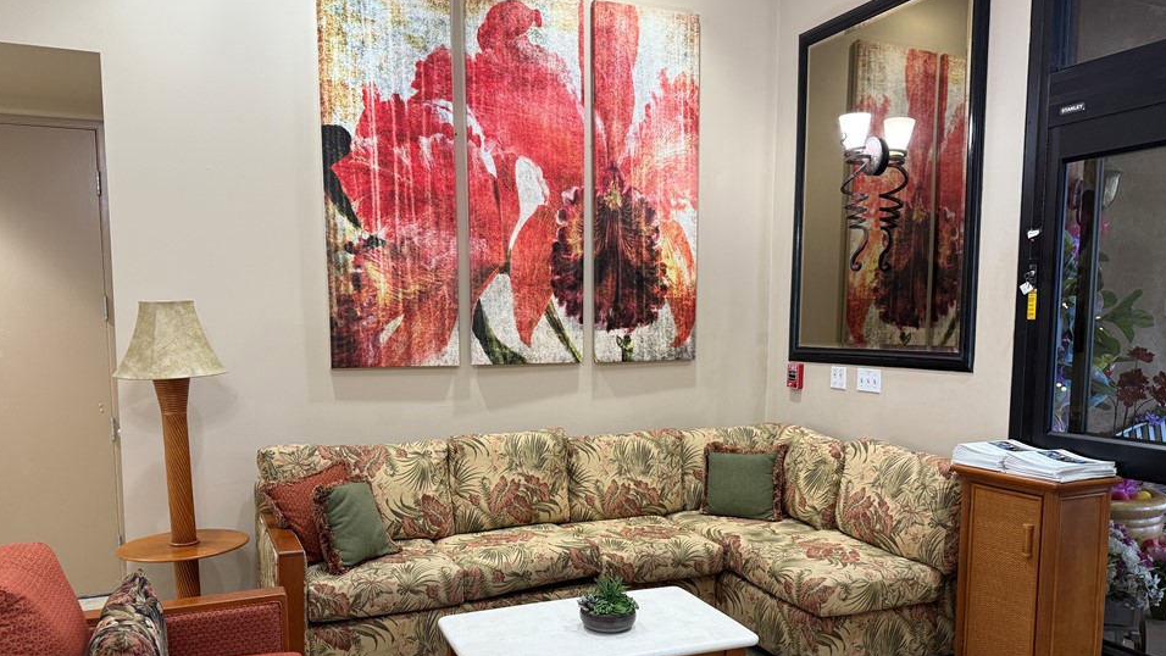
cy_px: 406
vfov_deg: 41.2
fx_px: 866
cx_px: 577
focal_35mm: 28
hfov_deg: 67.9
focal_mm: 6.76
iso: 200
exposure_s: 1/60
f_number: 1.78
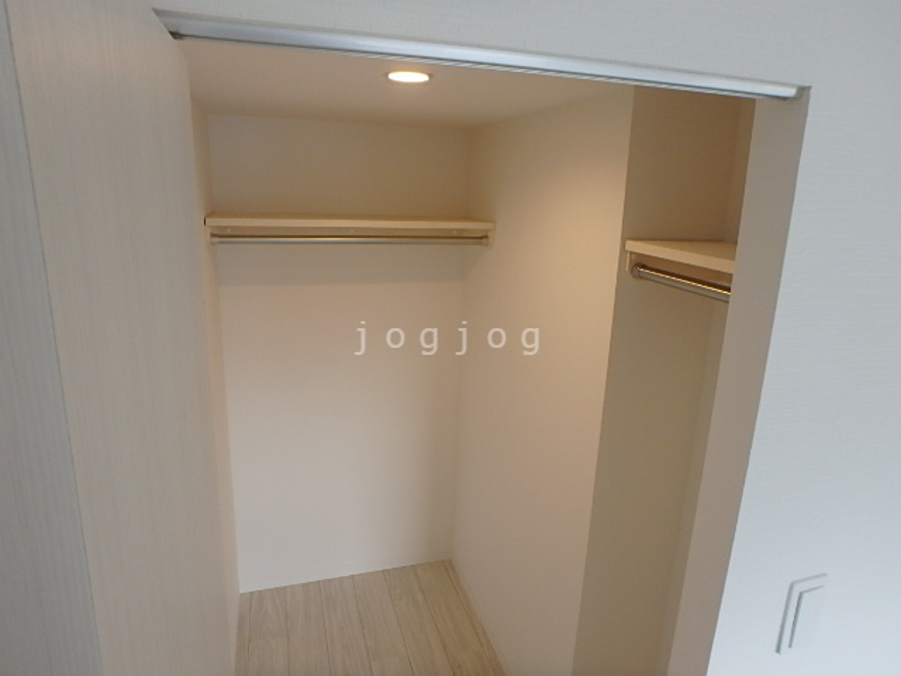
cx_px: 450
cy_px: 338
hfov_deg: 79.0
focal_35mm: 21
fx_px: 547
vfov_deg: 63.4
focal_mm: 3.7
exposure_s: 1/50
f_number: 3.5
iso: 200
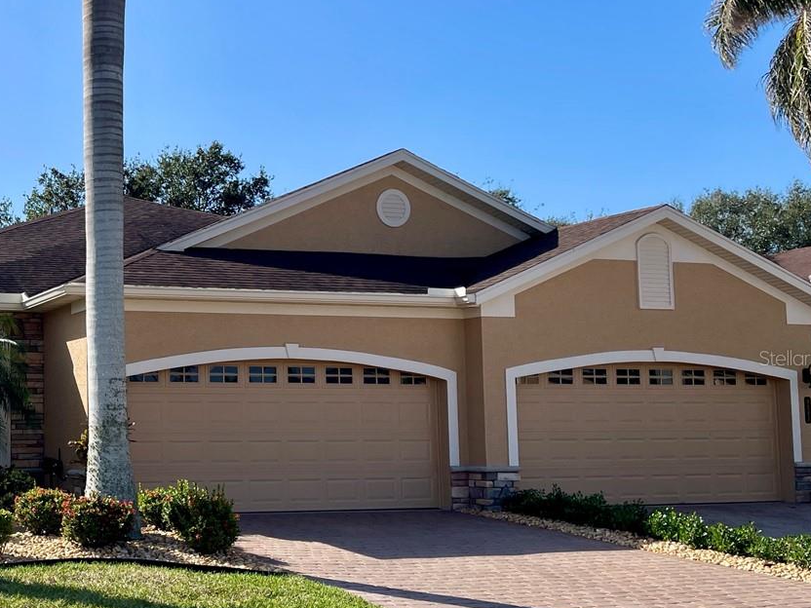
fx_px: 1171
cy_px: 358
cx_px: 71
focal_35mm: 50
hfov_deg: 35.8
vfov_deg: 29.1
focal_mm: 4.2
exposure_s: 1/3861
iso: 32
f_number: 1.6
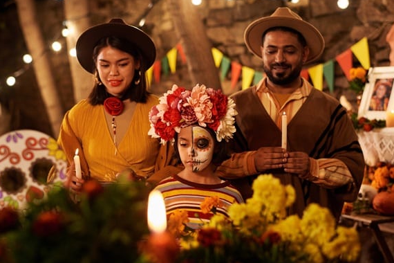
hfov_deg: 32.9
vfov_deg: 22.3
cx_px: 189
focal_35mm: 61
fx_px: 668
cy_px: 132
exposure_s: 1/160
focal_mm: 58
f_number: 2.5
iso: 1000
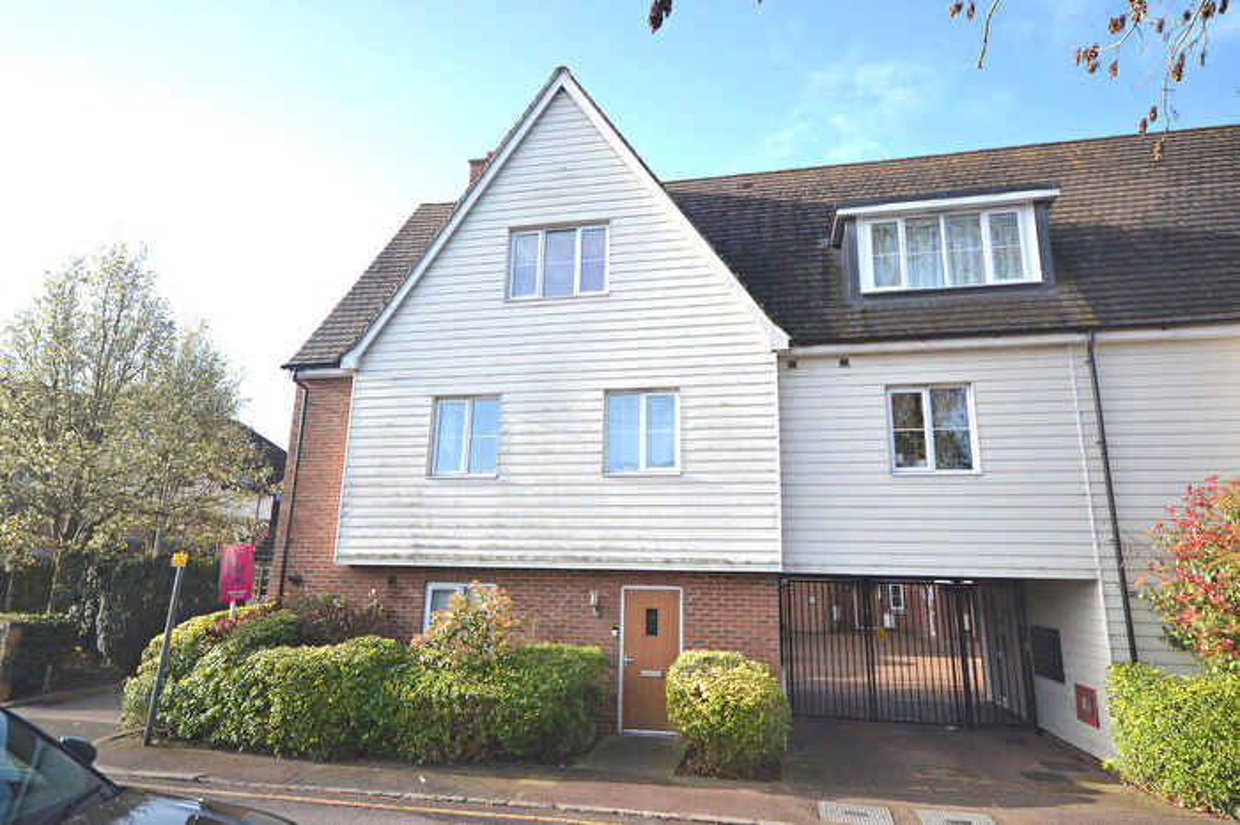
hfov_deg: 81.2
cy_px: 412
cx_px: 620
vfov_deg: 59.4
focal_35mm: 21
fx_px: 723
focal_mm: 14
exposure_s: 1/125
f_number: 5.6
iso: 100
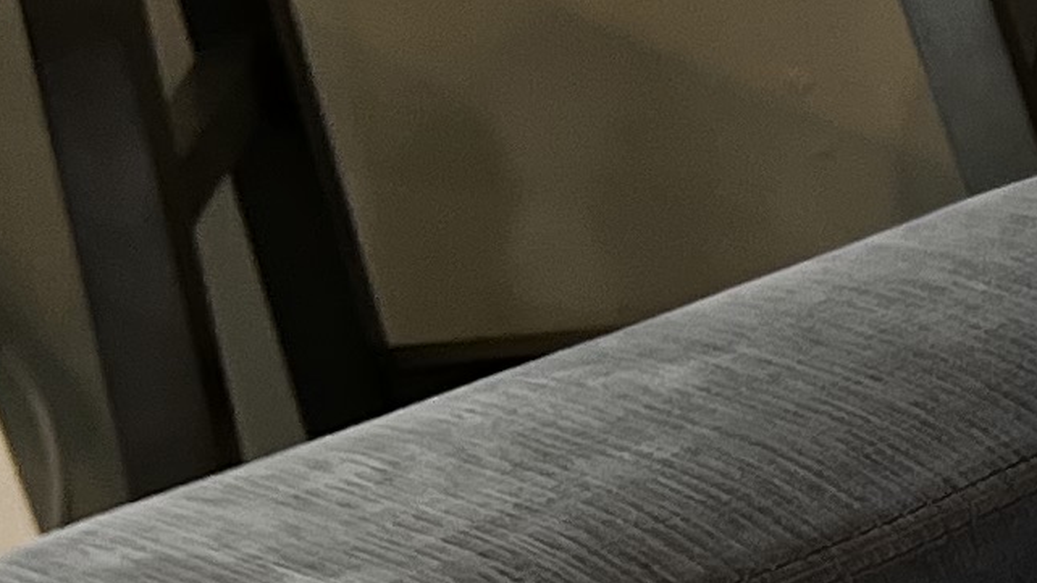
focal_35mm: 178
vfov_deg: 6.6
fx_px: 4894
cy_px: 1147
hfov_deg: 9.4
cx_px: 3138
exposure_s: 1/120
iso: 64
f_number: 1.5
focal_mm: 5.7
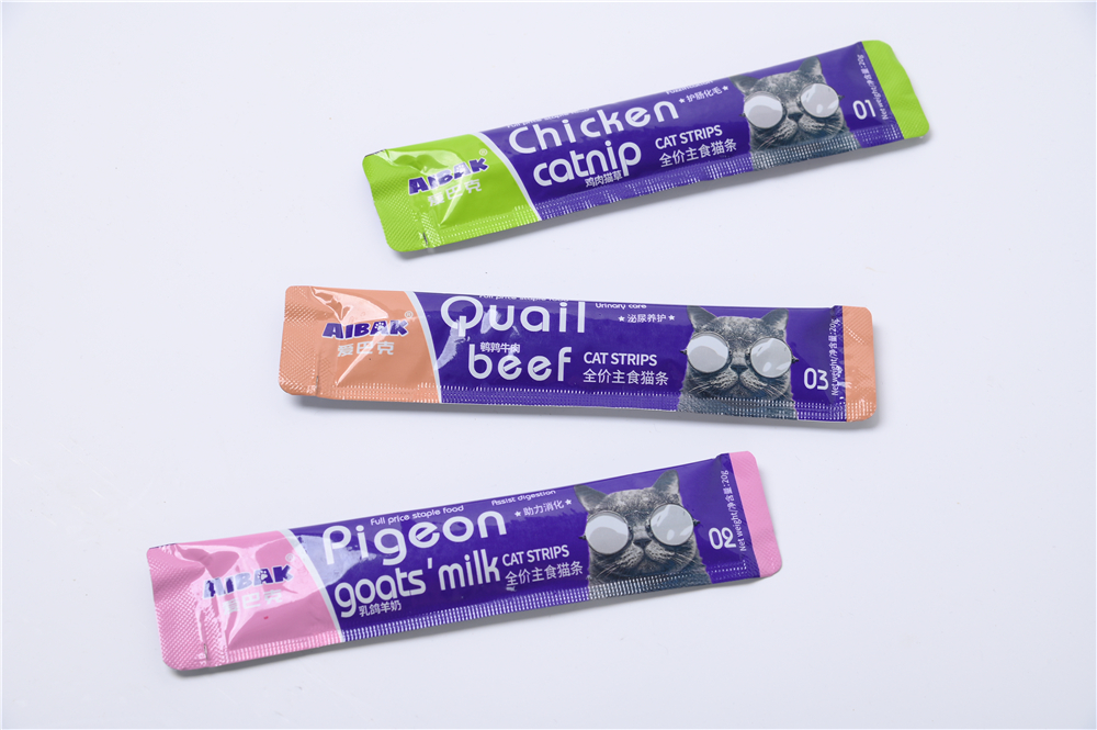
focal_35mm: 92
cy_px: 365
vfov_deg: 14.8
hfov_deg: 22.2
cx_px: 548
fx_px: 2801
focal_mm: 92
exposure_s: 1/125
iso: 125
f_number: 11
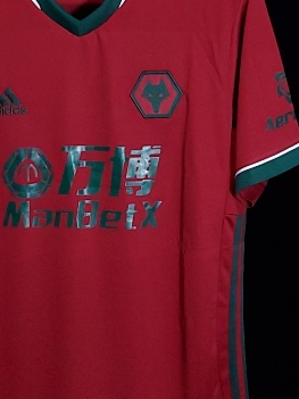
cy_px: 132
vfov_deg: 24.3
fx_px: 922
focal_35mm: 80
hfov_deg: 18.3
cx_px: 74
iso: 250
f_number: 2.4
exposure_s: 1/15
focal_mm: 4.3
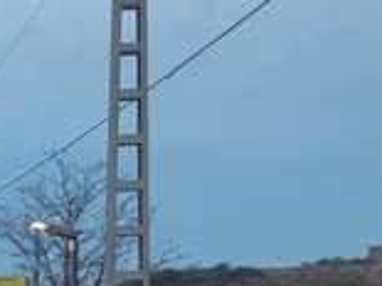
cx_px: -527
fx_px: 1422
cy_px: 414
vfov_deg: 11.1
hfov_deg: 12.2
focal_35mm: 129
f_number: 1.7
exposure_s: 1/100
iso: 50
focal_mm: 3.92
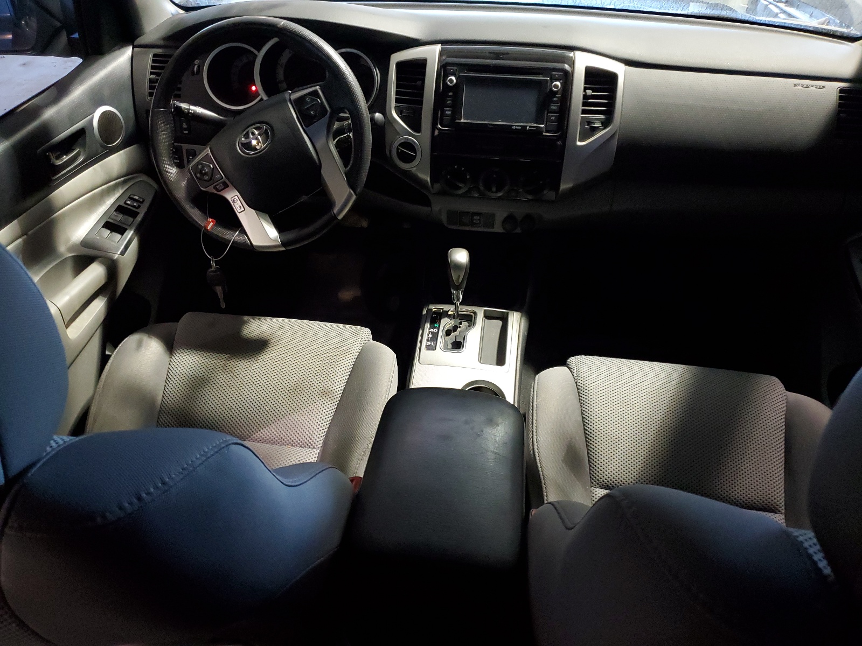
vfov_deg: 53.1
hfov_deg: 67.3
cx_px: 431
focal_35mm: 26
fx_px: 647
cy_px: 323
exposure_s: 1/30
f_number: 1.5
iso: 350
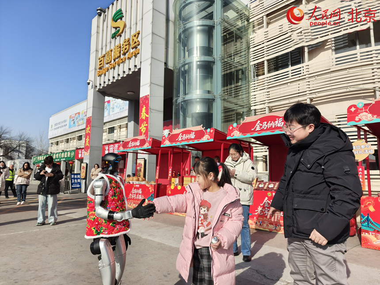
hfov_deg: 73.9
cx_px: 190
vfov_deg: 58.9
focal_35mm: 23
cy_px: 142
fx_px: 252
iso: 50
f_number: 1.6
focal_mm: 6.06
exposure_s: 1/2716
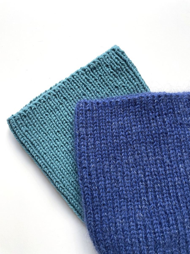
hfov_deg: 53.1
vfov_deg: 67.3
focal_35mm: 26
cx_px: 95
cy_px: 127
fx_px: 190
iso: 100
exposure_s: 1/121
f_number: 1.6
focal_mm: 4.2
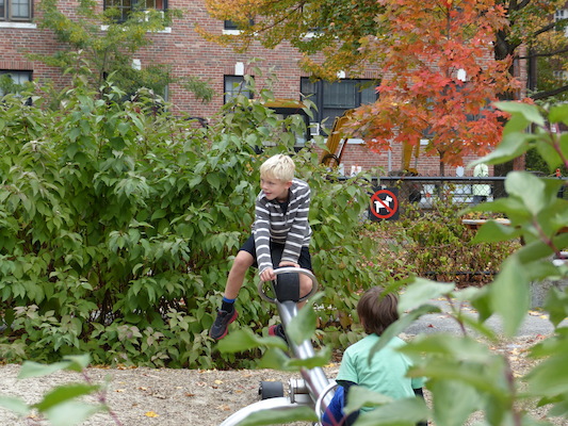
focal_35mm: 133
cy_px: 213
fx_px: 2183
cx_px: 284
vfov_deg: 11.2
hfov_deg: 14.8
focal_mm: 23.9
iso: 100
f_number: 2.8
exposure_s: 1/400
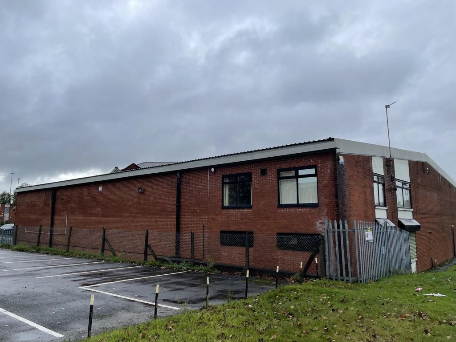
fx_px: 343
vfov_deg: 53.1
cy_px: 171
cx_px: 228
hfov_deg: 67.3
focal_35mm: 26
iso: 32
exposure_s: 1/2257
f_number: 1.6
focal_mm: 4.2
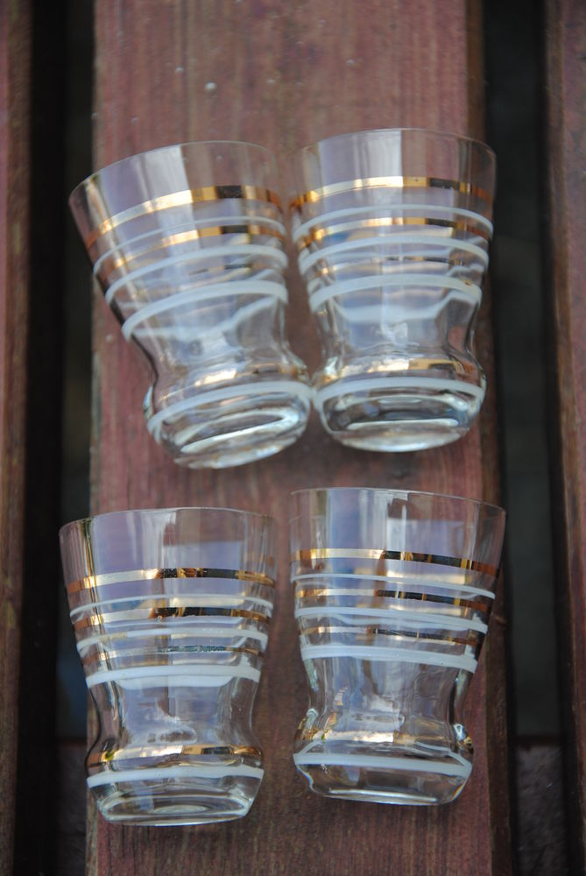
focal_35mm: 128
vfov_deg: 16.1
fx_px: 3105
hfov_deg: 10.8
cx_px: 293
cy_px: 438
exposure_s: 1/250
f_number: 5.6
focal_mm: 85
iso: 200
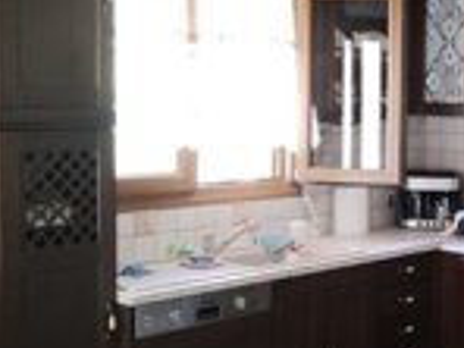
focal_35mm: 68
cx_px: 456
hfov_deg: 27.1
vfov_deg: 21.6
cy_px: 166
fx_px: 911
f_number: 1.8
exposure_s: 1/25
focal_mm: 4.22
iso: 1777
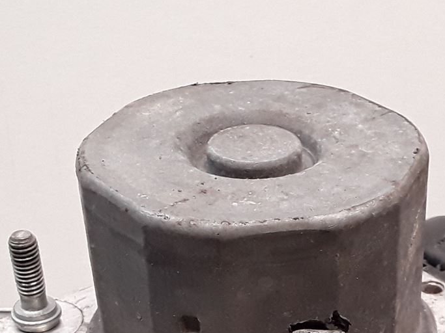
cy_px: 416
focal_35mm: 84
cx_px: 328
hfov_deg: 23.1
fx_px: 1080
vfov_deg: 16.7
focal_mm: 2.91
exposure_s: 1/100
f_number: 1.9
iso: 100
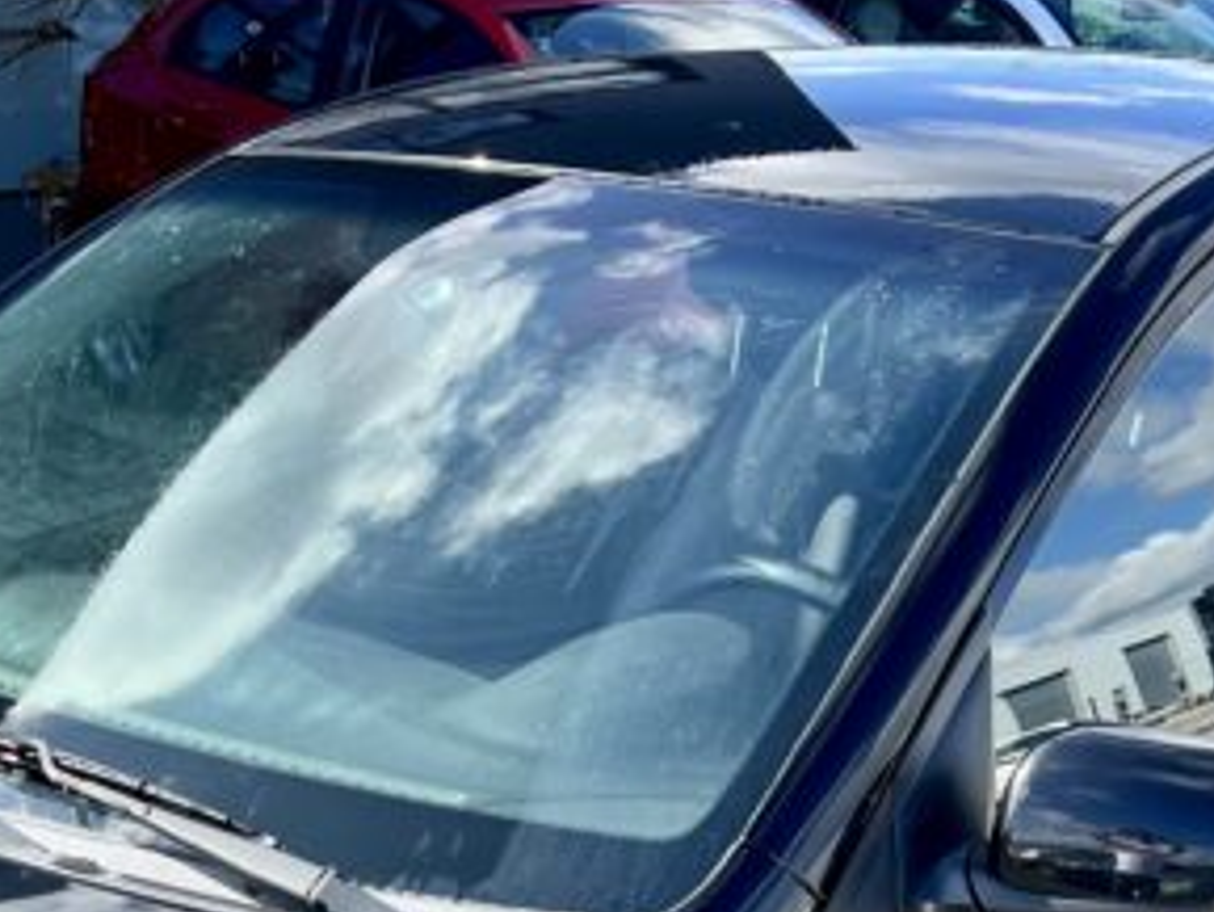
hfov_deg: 26.9
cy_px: 1210
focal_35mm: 72
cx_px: 424
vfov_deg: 18.9
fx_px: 2526
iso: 50
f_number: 1.5
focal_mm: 5.7
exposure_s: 1/1344
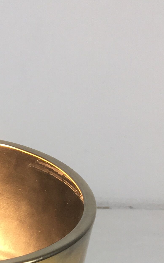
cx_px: -117
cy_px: 353
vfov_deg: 19.1
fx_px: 715
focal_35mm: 100
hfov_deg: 12.2
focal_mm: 4.15
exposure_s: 1/50
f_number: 2.2
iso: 32
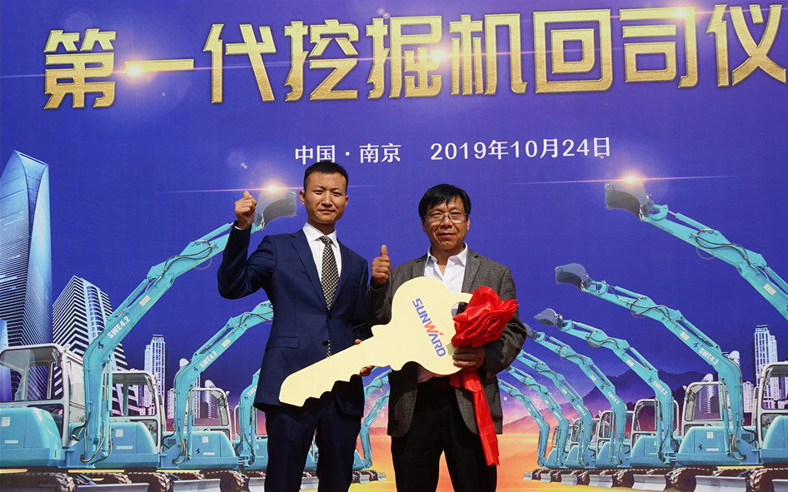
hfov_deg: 46.2
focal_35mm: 43
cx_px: 395
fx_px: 923
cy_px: 260
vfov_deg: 29.8
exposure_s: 1/250
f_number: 11
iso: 100
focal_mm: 28
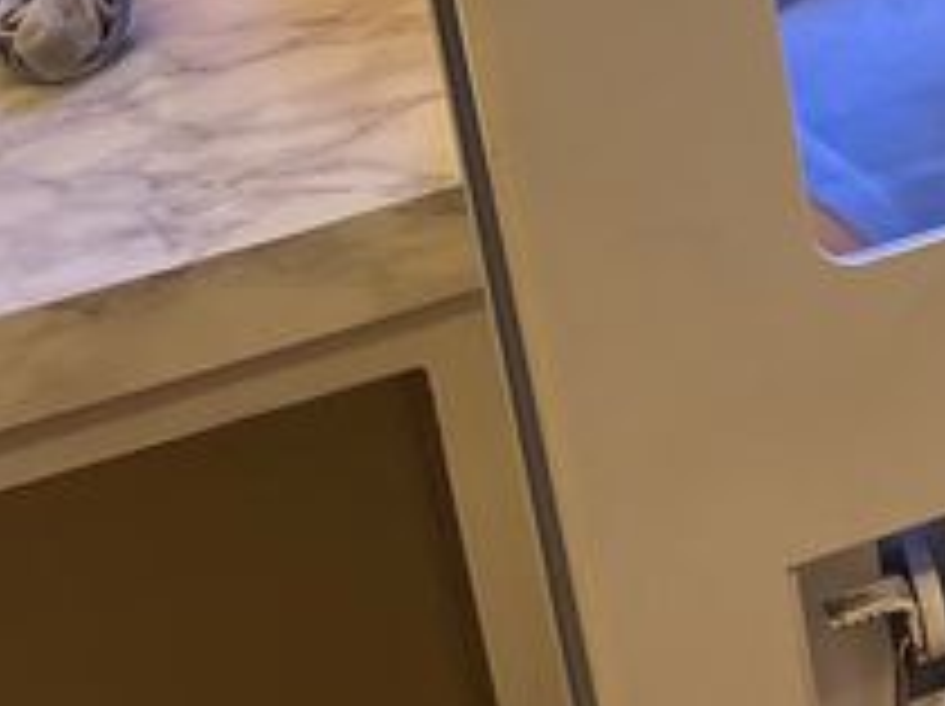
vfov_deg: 10.0
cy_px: -805
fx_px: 3654
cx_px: 2421
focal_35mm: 134
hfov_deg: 11.5
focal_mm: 5.1
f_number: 1.6
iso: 50
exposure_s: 1/120
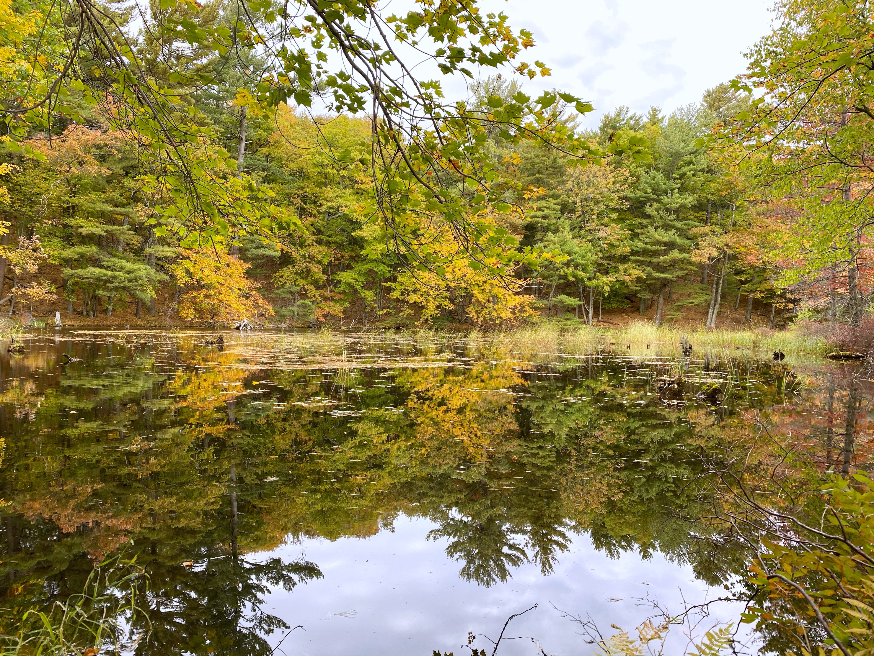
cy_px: 328
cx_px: 437
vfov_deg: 53.1
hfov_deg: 67.3
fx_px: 656
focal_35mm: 26
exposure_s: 1/166
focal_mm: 4.25
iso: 32
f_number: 1.8
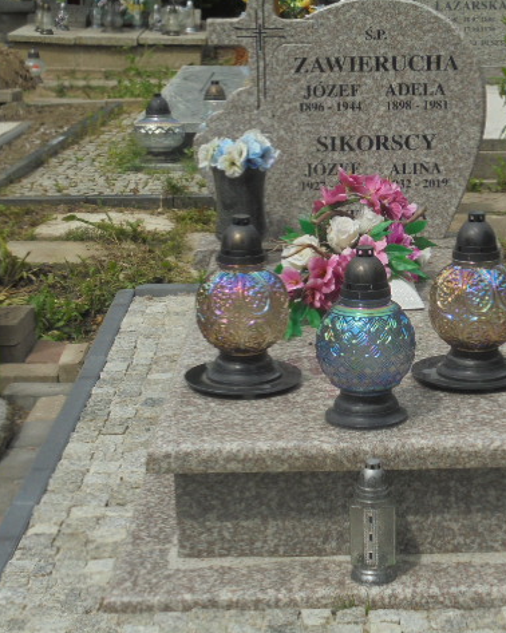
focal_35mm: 74
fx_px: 1386
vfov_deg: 25.7
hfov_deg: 20.5
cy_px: 314
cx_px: 373
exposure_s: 1/500
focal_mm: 10.1
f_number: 5.2
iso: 100
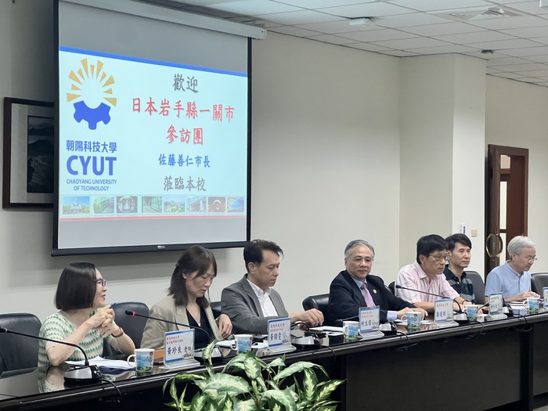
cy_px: 206
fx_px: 1219
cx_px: 274
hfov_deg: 25.3
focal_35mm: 77
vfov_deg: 19.1
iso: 250
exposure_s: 1/120
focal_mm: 9
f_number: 2.8
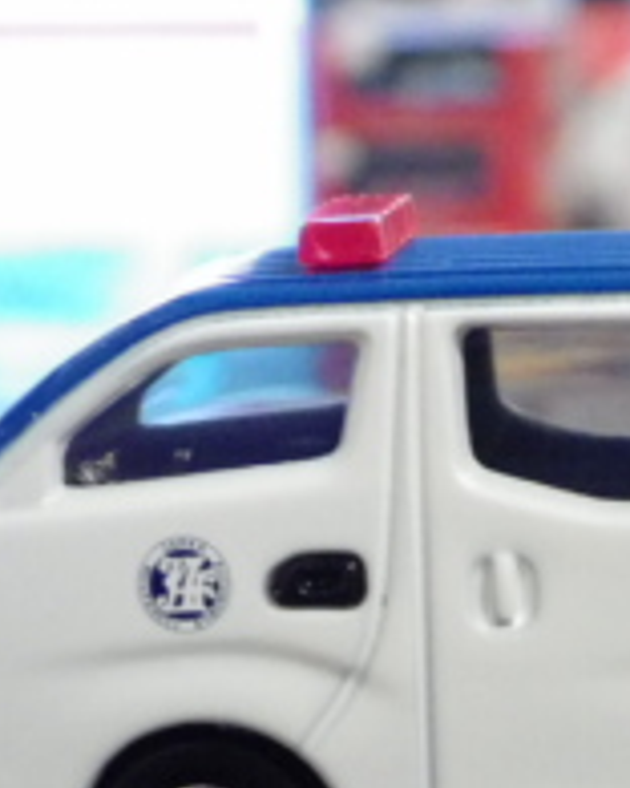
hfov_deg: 9.6
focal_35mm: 160
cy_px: 962
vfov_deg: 11.8
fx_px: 3729
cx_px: 582
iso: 800
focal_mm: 9
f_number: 3.8
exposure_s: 1/45
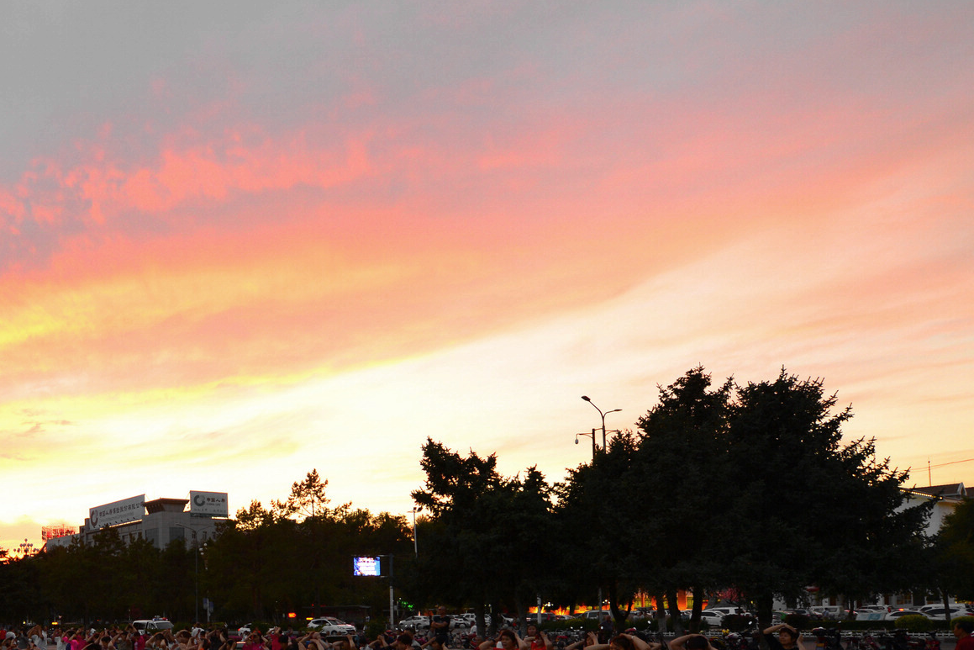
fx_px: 785
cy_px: 583
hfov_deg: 56.9
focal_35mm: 29
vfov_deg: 41.5
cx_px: 140
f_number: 3.5
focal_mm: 14
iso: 800
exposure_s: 1/100
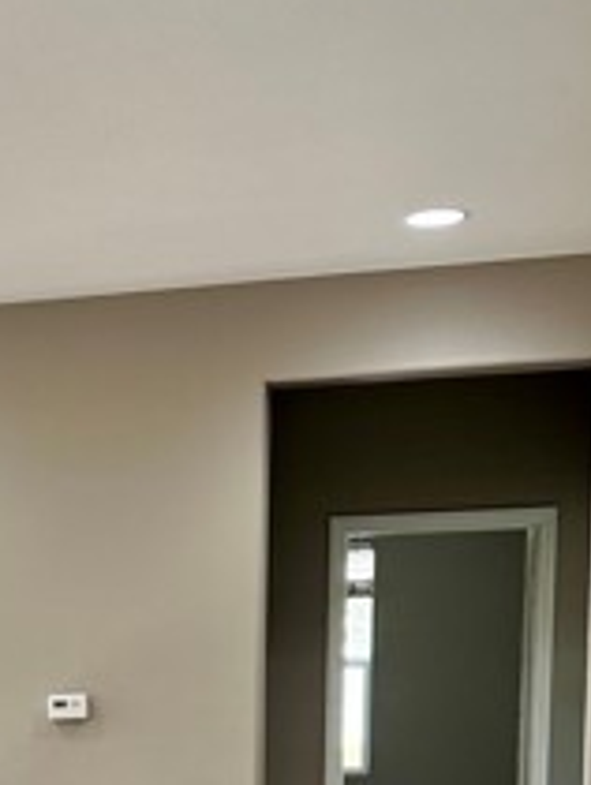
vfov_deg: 24.9
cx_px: -45
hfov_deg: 19.4
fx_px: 1658
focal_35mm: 73
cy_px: 852
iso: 160
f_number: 1.78
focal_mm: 6.86
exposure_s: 1/120
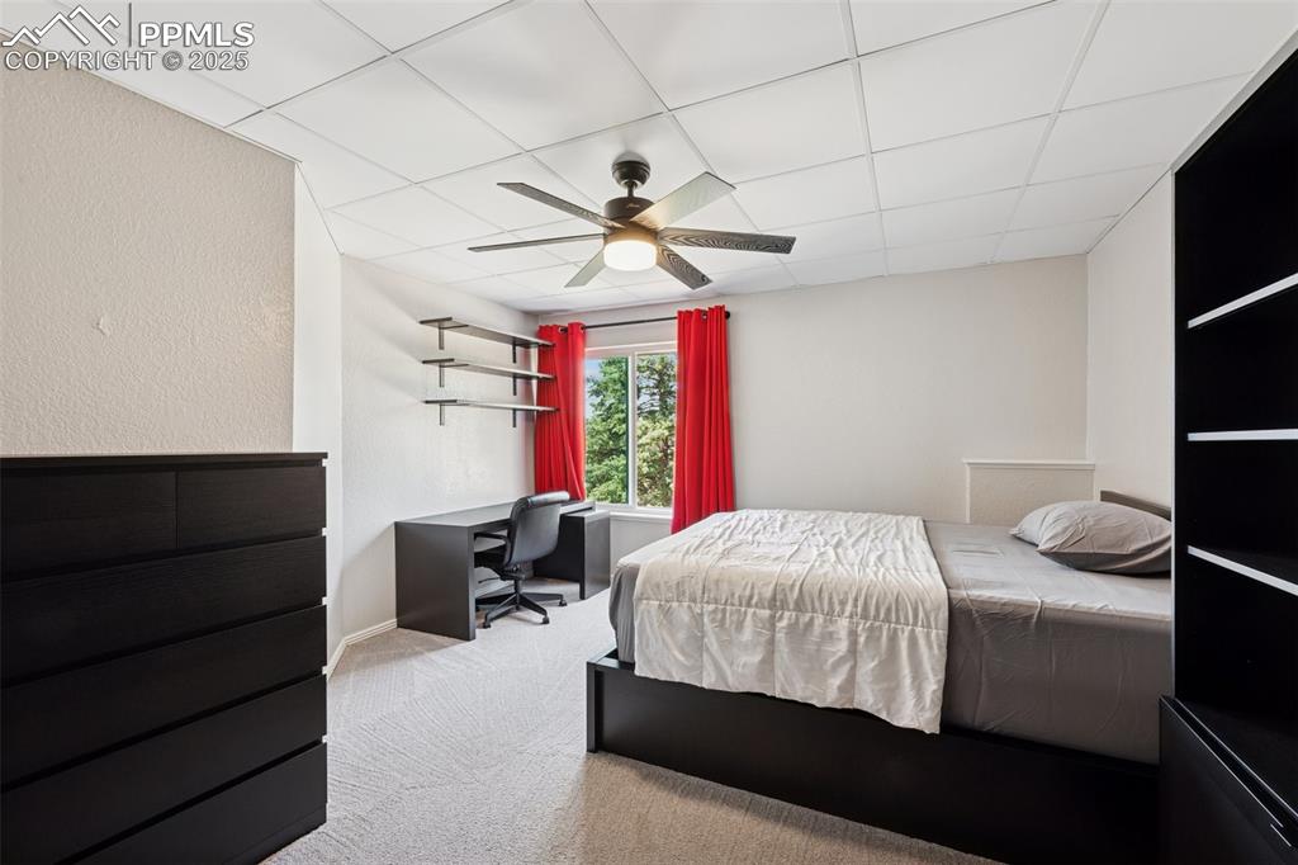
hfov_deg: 100.4
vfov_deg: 77.3
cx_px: 649
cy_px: 432
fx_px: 541
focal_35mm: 15
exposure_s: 1
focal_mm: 15
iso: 100
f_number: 11
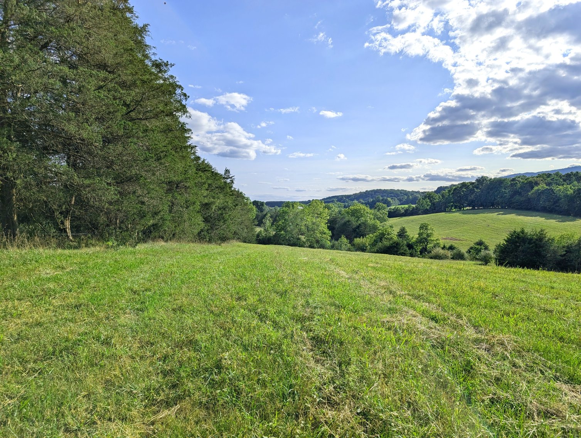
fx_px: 403
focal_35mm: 24
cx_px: 290
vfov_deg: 56.9
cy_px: 219
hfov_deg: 71.5
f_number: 1.68
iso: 19
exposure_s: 1/2146
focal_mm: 6.9
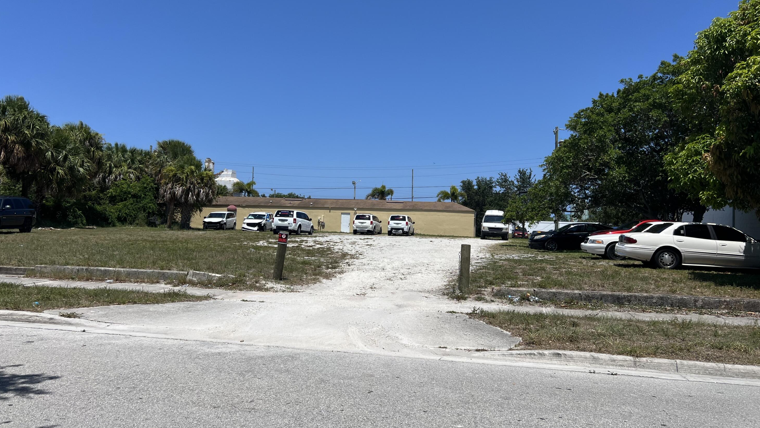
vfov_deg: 40.2
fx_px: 584
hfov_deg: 66.1
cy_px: 208
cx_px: 386
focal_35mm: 29
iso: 50
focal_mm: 5.7
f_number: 1.5
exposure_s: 1/7463
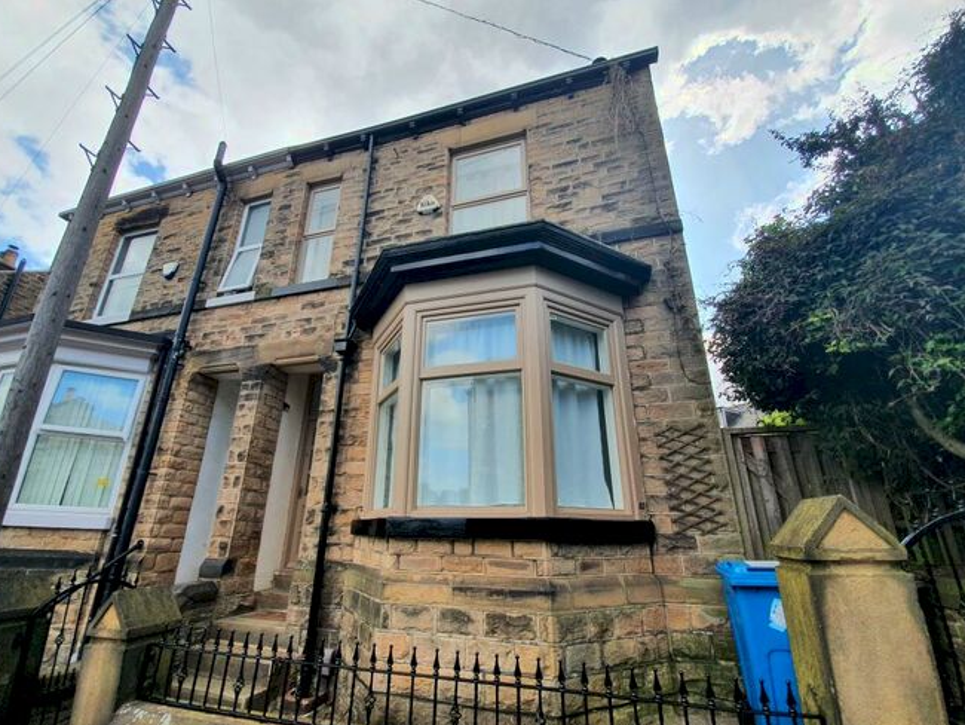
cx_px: 451
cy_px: 388
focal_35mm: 14
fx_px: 390
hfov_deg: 101.9
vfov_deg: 85.6
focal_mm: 1.8
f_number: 2.2
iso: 50
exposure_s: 1/546
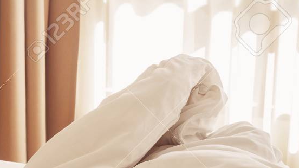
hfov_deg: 18.2
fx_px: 896
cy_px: 234
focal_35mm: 113
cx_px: -40
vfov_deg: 10.4
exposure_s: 1/200
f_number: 2.8
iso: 200
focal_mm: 22
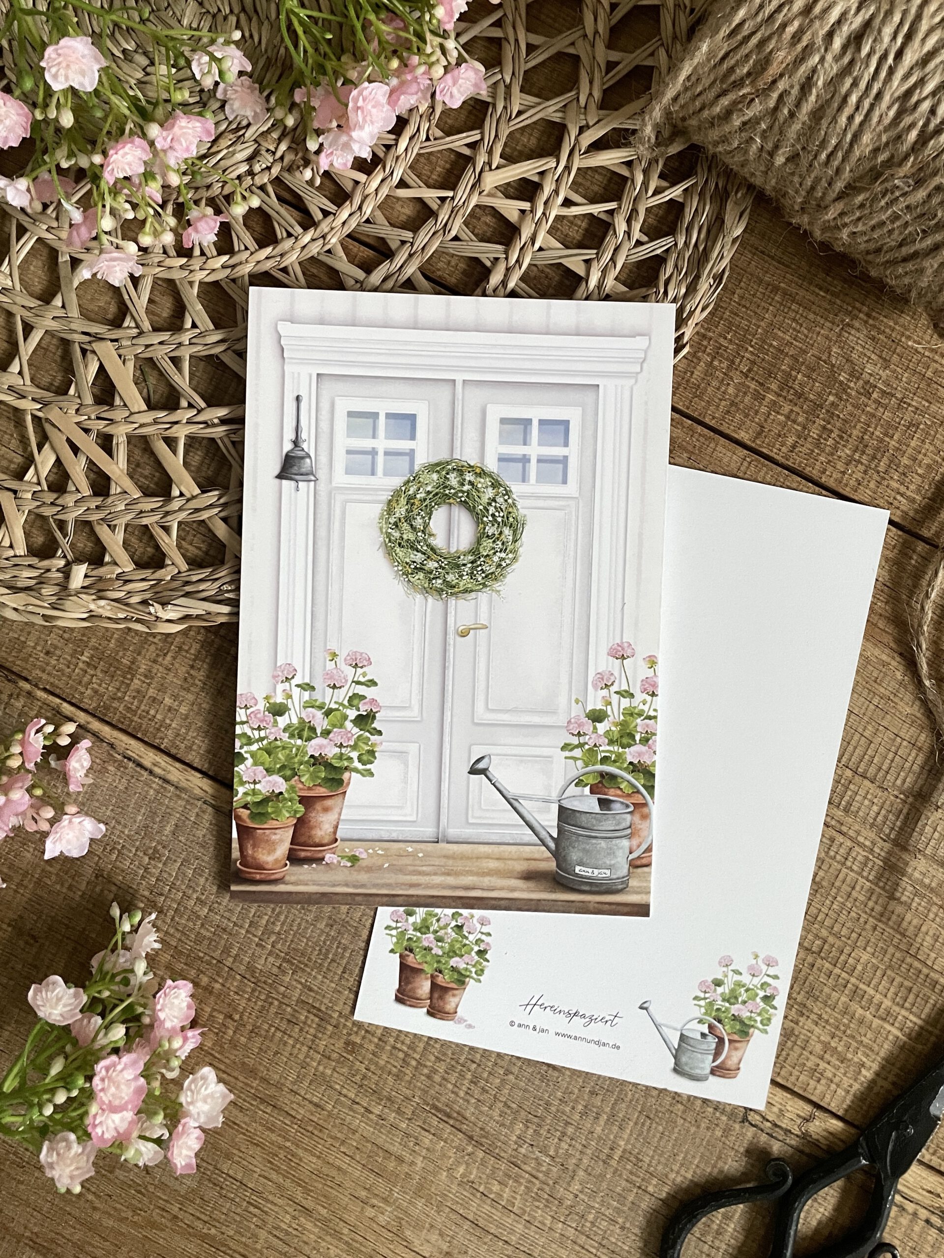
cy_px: 629
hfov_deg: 53.1
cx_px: 472
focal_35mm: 26
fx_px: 945
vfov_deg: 67.3
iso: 320
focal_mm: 4.2
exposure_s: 1/60
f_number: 1.6
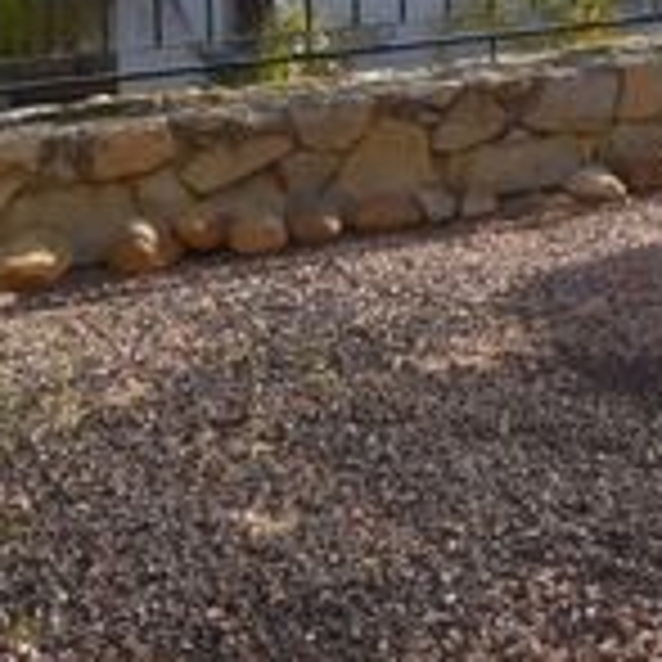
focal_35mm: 82
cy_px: -218
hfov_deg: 18.3
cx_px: 1047
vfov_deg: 19.4
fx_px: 1774
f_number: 8
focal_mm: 10
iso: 110
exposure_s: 1/250
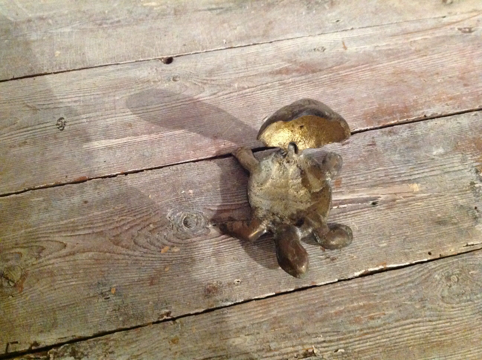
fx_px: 487
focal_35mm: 35
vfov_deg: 40.6
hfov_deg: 52.7
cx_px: 241
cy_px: 180
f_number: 2.4
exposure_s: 1/17
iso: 800
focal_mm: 4.28
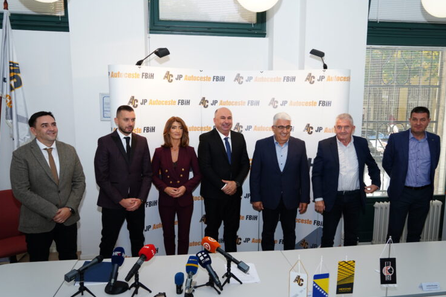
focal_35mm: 27
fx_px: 334
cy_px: 152
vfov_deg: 47.9
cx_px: 228
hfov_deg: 67.4
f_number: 4
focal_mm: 26
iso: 400
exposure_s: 1/200
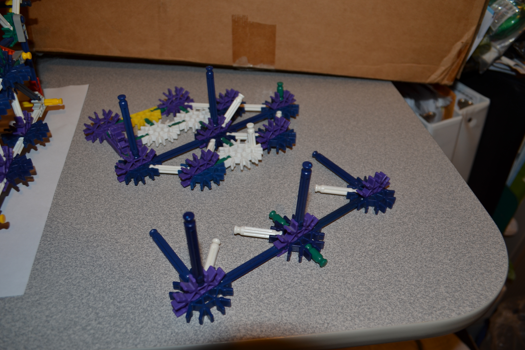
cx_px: 262
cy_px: 178
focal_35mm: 28
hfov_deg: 65.5
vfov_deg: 46.4
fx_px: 408
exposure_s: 1/30
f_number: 5.6
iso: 200
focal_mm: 18
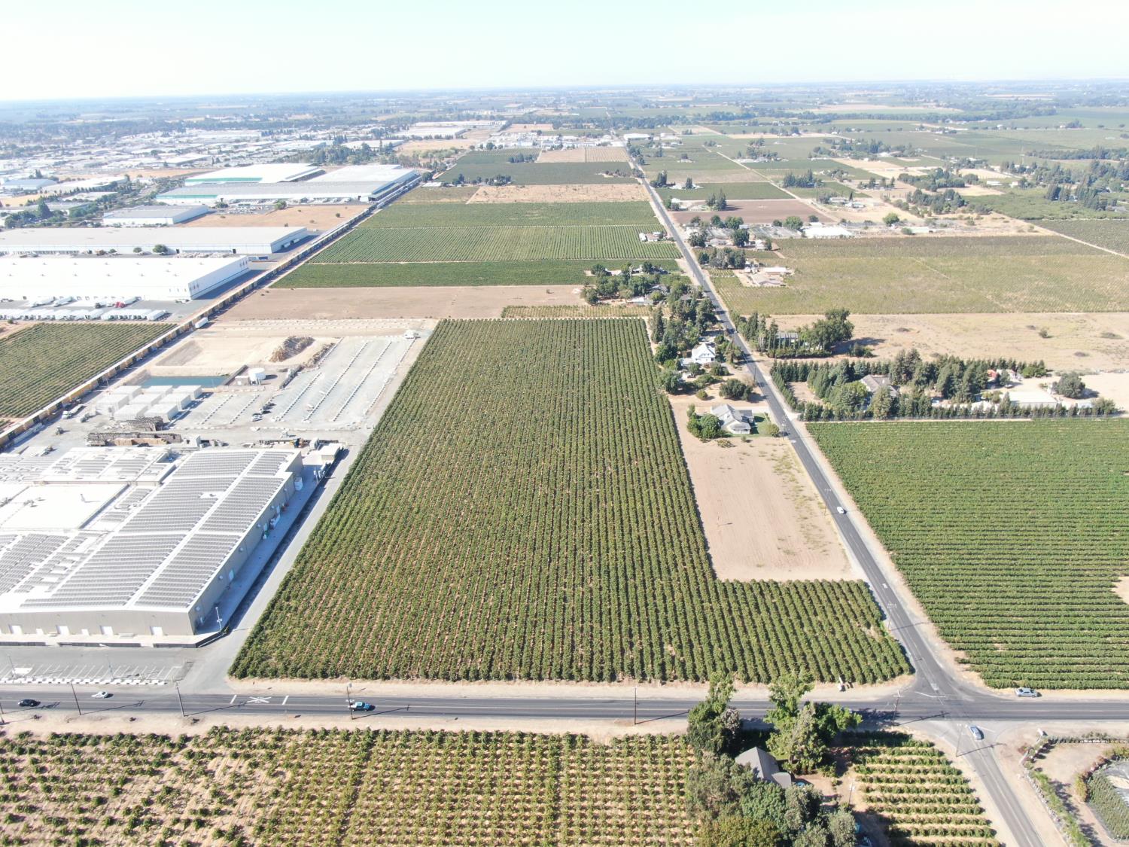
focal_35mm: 24
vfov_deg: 56.8
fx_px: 783
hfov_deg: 71.6
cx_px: 564
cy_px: 424
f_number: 2.8
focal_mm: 4.39
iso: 100
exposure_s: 1/500
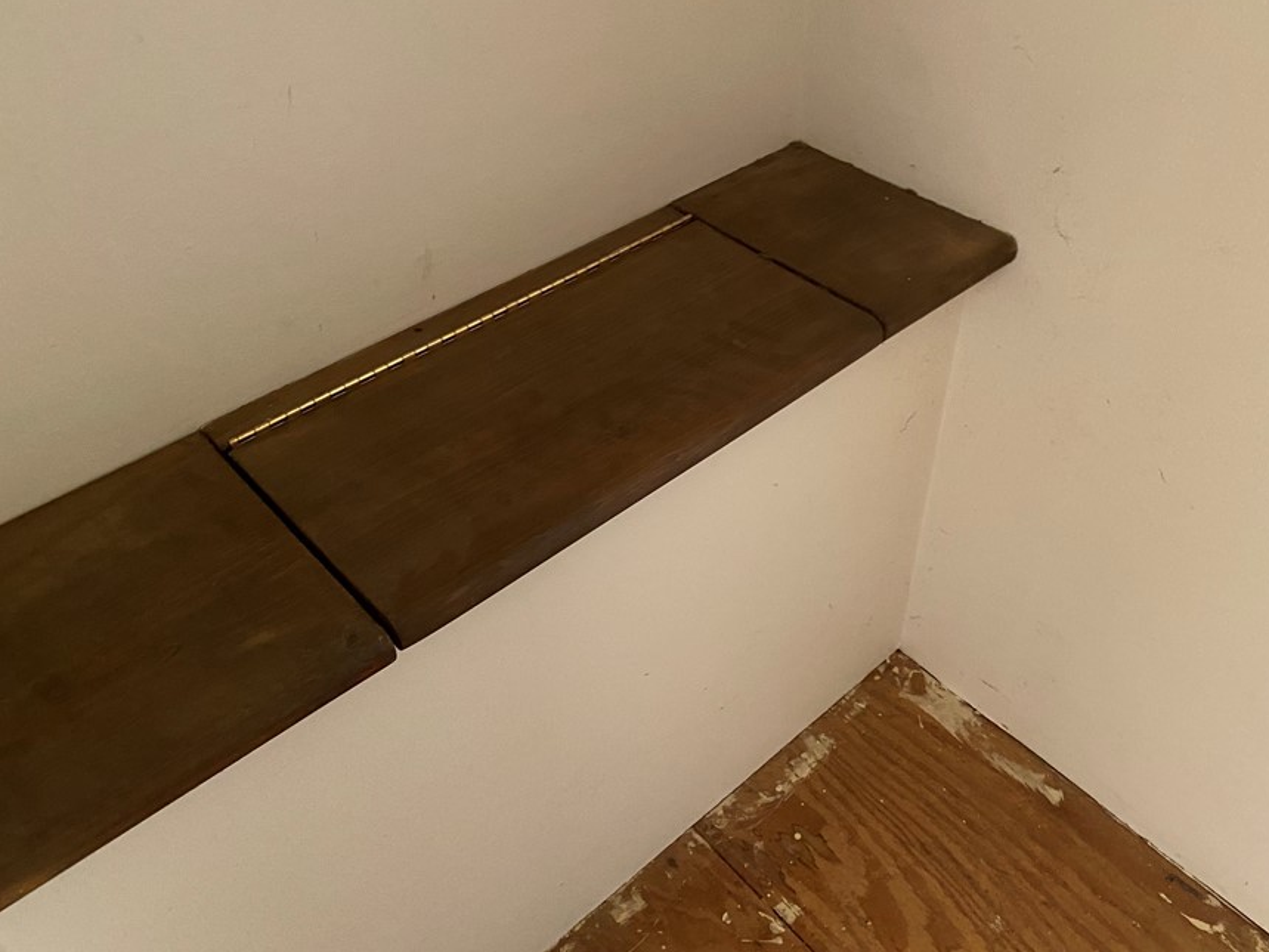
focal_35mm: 31
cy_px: 432
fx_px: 1136
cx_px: 685
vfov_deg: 45.4
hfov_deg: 58.3
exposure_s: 1/30
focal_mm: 4.25
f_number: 1.8
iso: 500
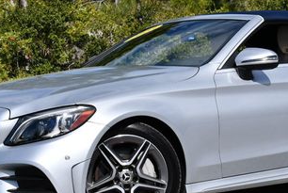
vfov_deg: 11.7
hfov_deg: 17.4
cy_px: 65
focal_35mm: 117
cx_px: 185
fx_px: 937
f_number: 9
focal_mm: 28
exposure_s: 1/320
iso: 100
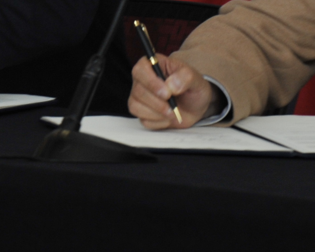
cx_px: -28
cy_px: -154
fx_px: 5390
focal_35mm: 578
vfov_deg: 2.7
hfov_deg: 3.3
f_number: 6.3
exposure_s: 1/60
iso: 800
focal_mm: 135
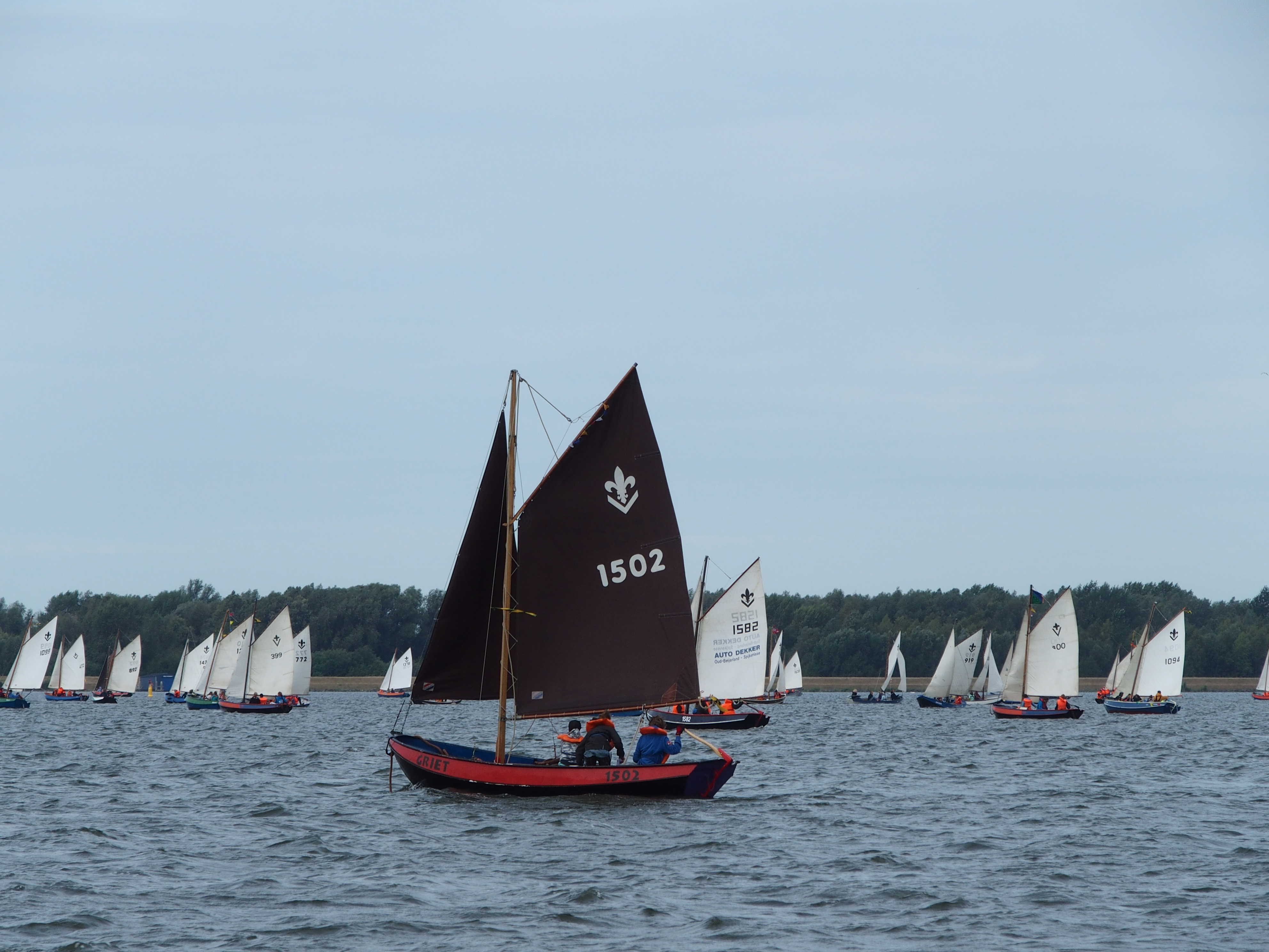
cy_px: 476
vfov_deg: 6.8
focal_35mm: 220
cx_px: 634
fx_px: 8065
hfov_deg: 9.0
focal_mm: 46.7
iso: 100
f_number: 5.6
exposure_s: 1/640
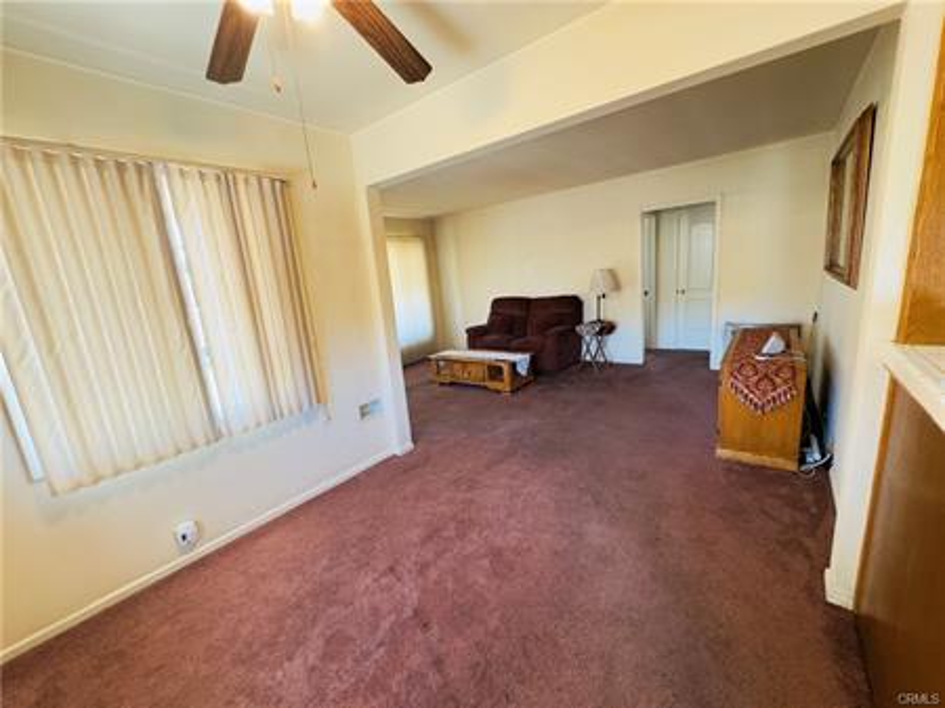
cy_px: 354
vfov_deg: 85.6
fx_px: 382
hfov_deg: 102.1
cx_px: 472
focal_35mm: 14
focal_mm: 2.22
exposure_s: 1/60
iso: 250
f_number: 2.2
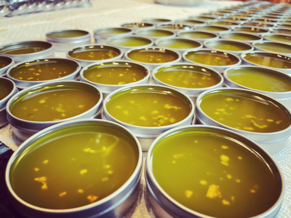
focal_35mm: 26
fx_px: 219
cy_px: 109
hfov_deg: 67.3
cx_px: 146
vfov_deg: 53.1
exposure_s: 1/60
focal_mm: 4.2
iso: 125
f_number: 1.6
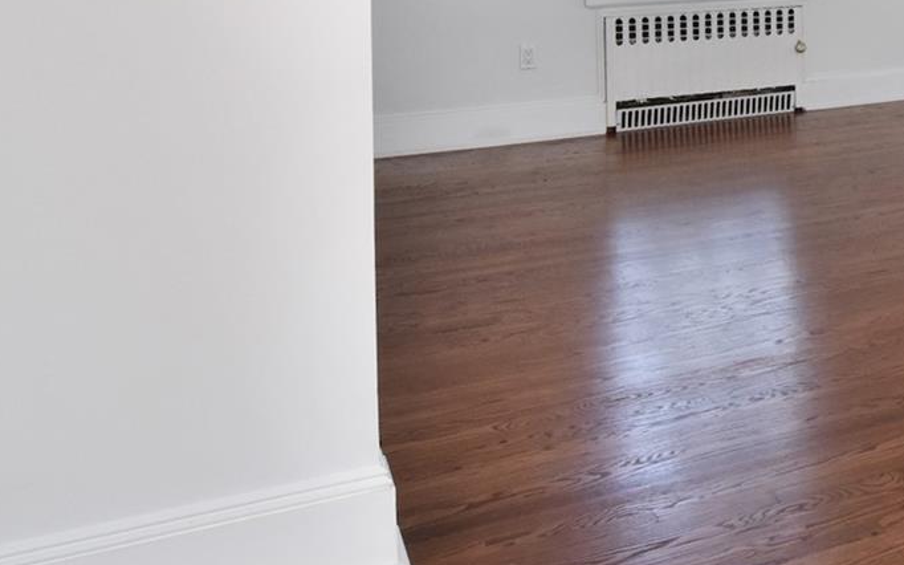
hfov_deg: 30.2
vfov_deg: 23.8
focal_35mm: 51
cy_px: -66
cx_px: 1221
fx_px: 1245
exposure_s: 1/13
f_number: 8
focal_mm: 11
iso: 640
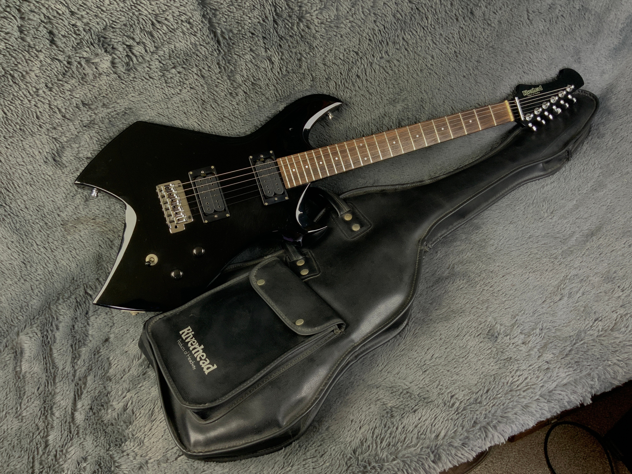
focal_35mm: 29
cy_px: 237
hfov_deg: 61.7
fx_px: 529
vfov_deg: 48.2
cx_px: 316
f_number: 1.8
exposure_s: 1/60
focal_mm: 3
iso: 125
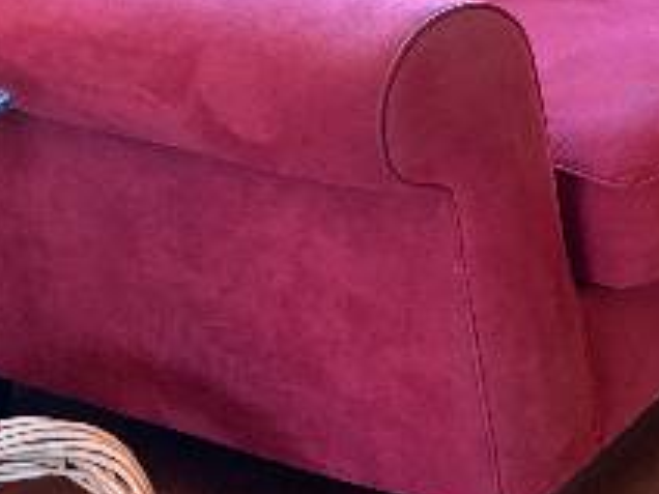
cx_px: 1250
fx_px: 1980
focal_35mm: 104
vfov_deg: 13.2
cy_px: -318
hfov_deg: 15.6
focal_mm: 5.96
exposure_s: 1/60
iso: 160
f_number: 1.6
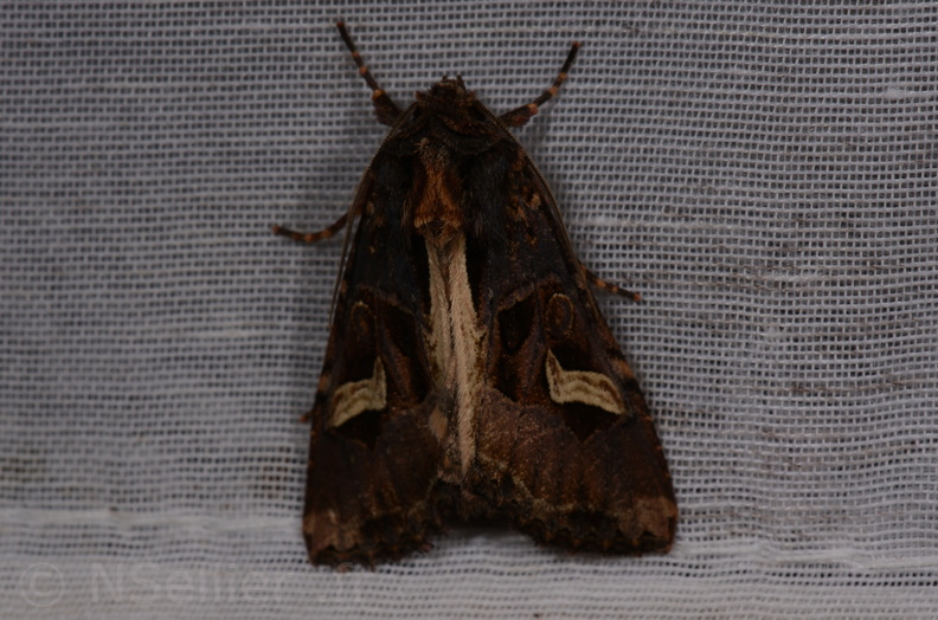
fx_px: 3314
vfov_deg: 10.7
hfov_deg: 16.1
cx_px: 469
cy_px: 310
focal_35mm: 128
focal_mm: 85
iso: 100
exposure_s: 1/60
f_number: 22
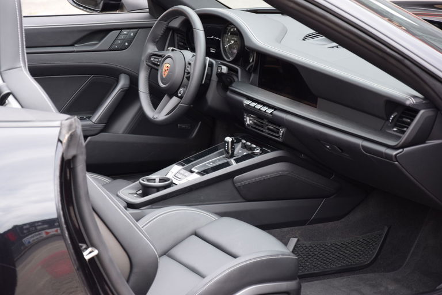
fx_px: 1657
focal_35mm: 135
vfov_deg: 10.2
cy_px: 148
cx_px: 221
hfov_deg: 15.2
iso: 720
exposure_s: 1/160
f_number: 5.6
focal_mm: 90
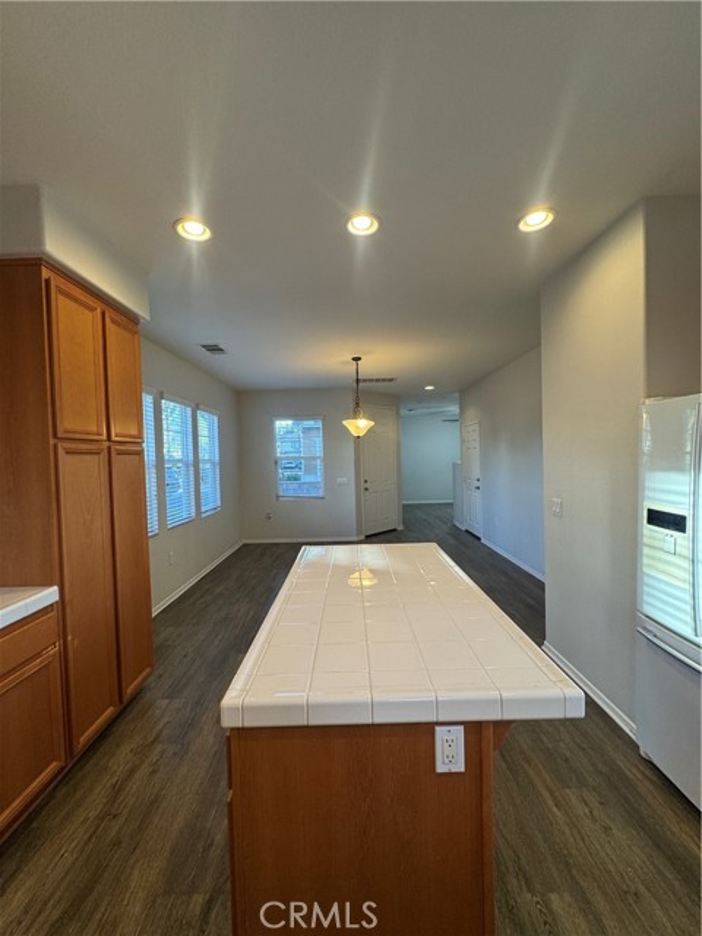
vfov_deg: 102.1
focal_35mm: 14
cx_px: 351
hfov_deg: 85.7
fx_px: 379
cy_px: 468
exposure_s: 1/120
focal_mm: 2.22
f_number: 2.2
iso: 160
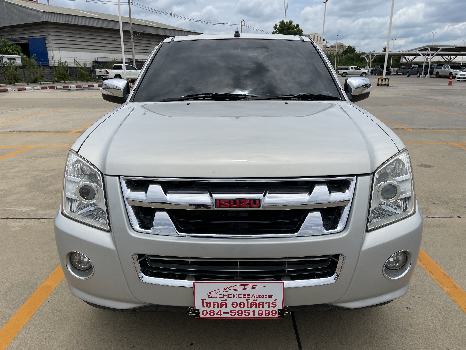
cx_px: 233
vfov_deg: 54.9
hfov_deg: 69.4
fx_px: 337
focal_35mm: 25
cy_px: 175
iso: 32
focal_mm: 5.1
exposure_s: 1/8547
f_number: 1.6
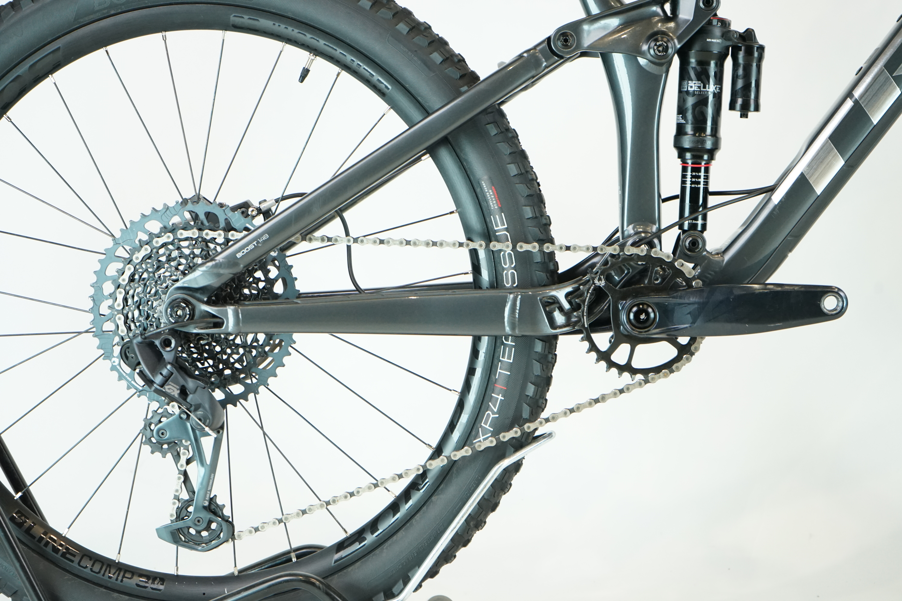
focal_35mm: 70
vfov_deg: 19.5
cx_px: 451
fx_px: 1754
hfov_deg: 28.8
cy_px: 300
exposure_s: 1/200
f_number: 5.6
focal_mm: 70
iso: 2000
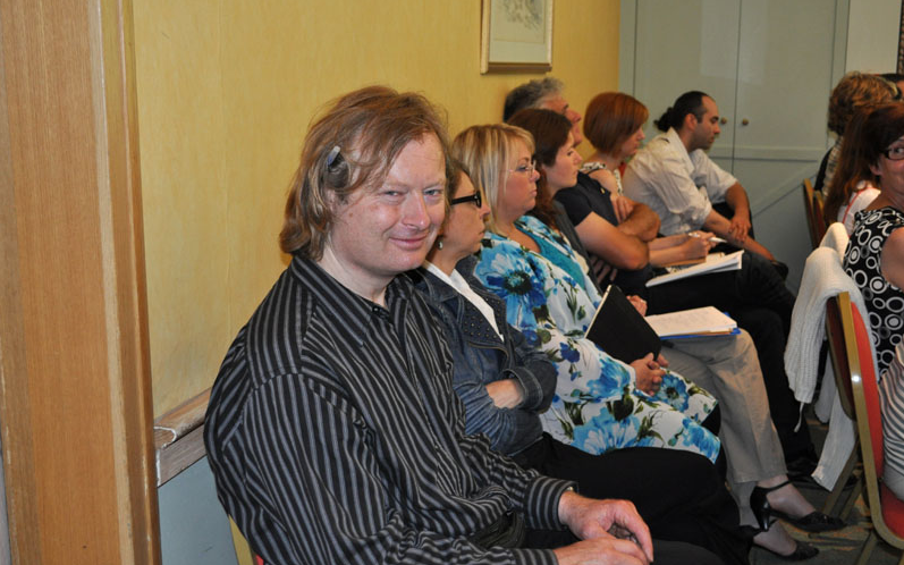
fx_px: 1133
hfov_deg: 43.5
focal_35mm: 46
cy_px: 289
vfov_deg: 28.0
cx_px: 453
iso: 800
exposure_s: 1/60
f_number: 4.5
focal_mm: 30
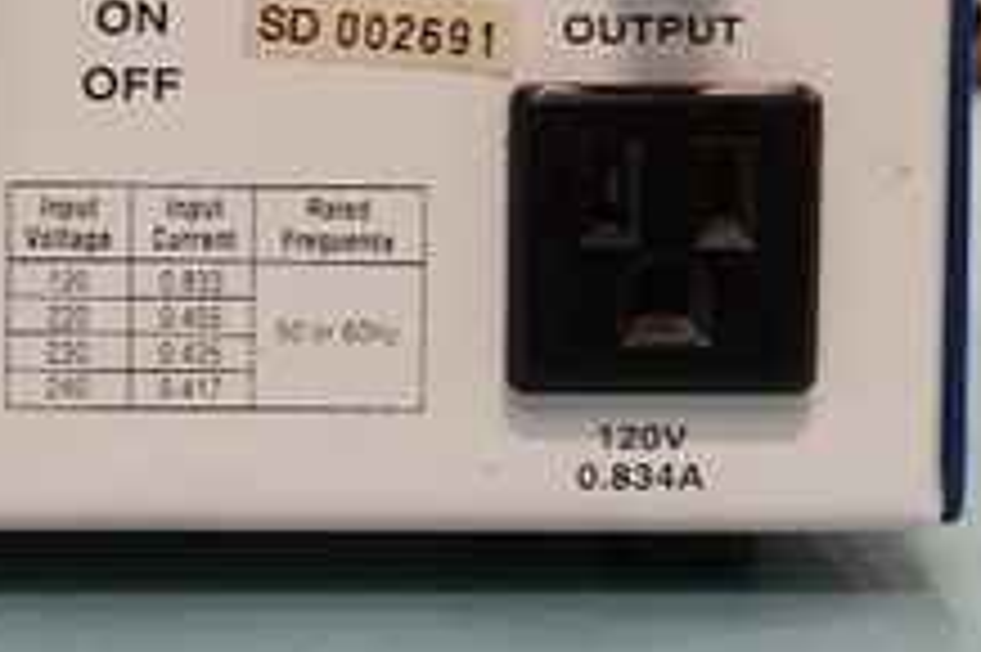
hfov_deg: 14.7
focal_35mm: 139
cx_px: 148
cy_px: -49
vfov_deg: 9.8
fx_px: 3785
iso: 1000
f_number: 4.5
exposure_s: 1/60
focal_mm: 28
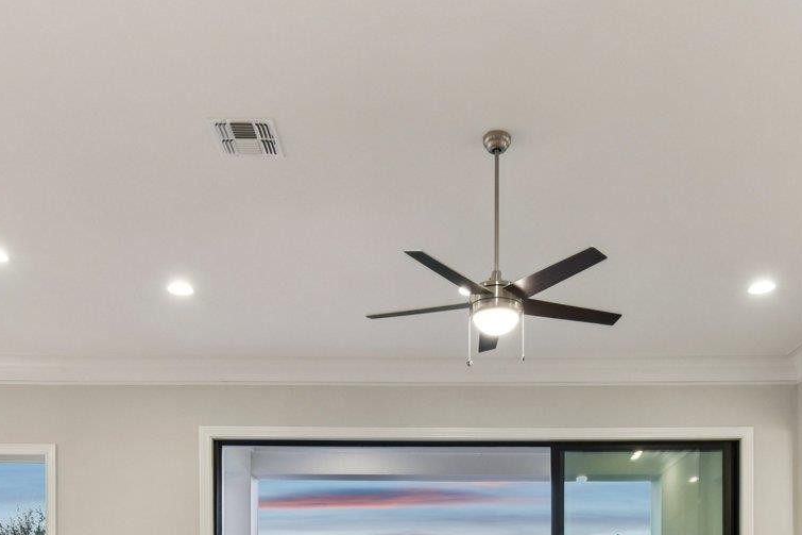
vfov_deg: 30.4
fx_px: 846
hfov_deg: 50.7
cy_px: 623
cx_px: 414
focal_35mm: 38
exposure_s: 1/15
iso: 400
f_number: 8
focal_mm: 14
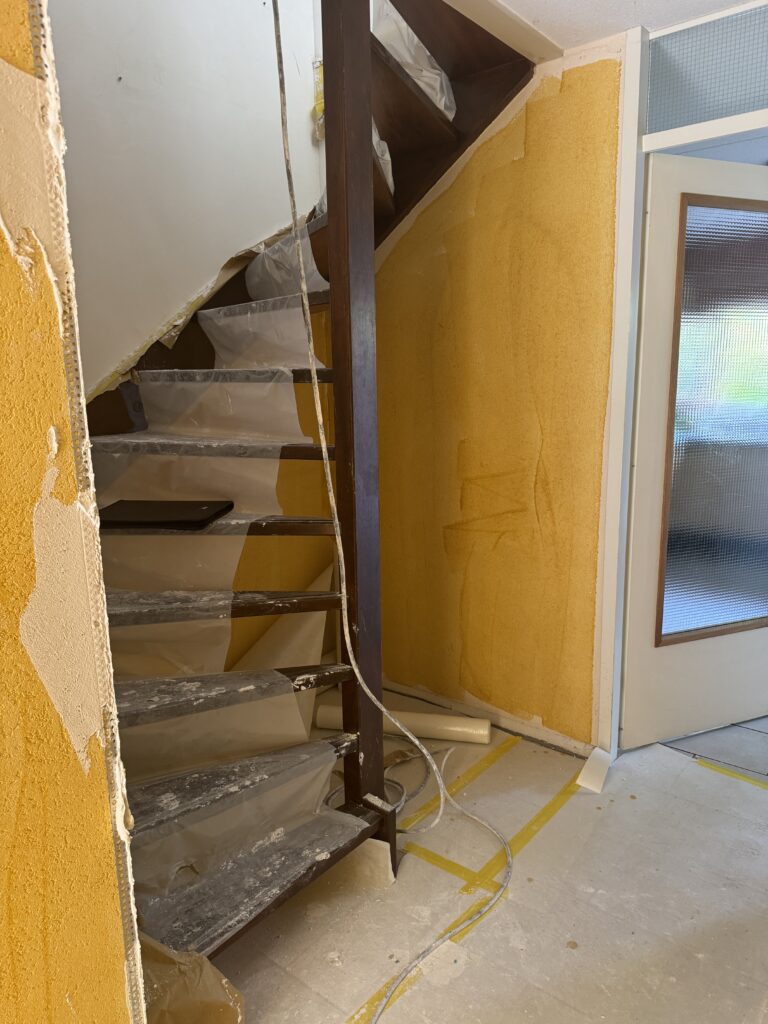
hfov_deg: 56.8
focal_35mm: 24
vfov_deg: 71.6
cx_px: 384
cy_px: 512
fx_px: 710
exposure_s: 1/50
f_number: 1.78
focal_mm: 6.76
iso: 250
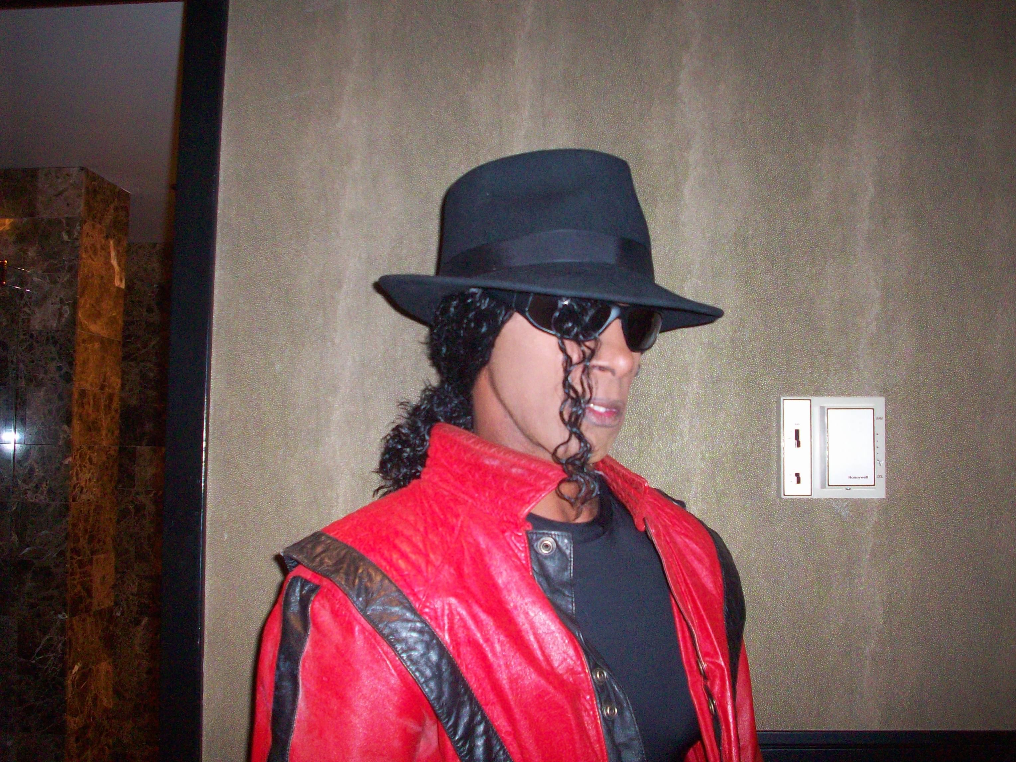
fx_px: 1086
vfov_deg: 38.7
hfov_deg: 50.1
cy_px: 381
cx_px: 508
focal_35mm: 37
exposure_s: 1/64
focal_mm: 6.2
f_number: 2.8
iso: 200
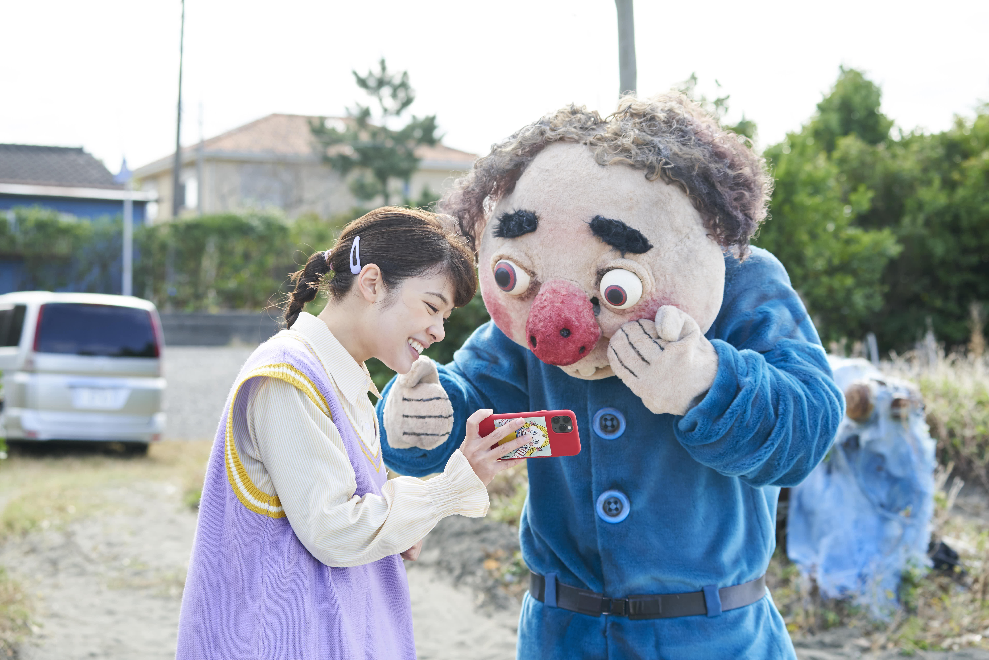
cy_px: 330
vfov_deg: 19.5
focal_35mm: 70
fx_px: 1923
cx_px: 494
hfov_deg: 28.8
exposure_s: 1/400
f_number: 5
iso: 250
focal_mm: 70
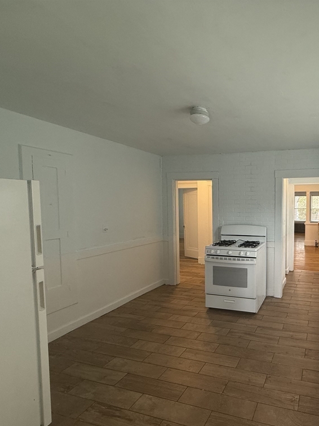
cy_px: 216
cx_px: 264
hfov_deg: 61.8
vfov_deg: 84.7
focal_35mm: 19
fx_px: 234
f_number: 2.2
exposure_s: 1/60
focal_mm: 2.22
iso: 160
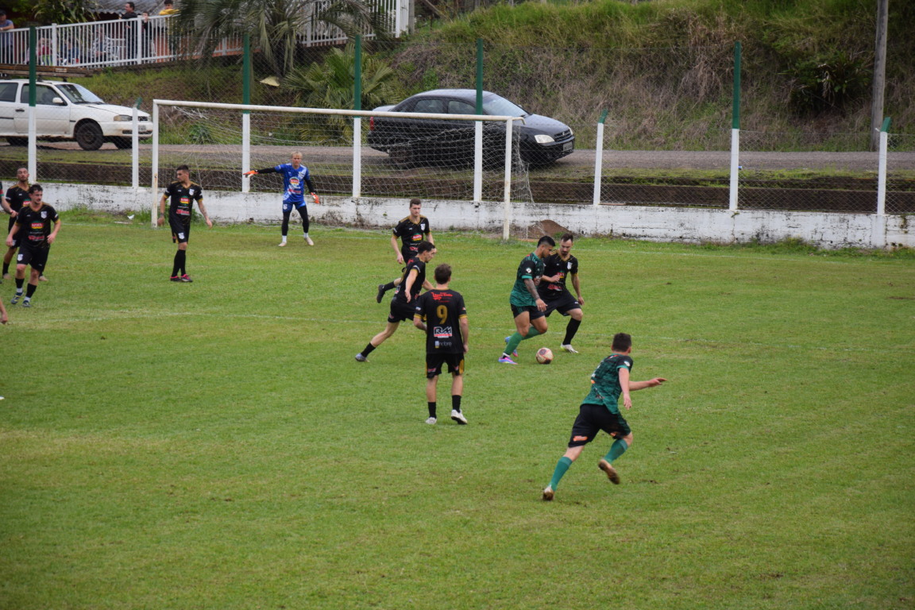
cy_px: 305
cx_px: 458
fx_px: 4003
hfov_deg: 13.0
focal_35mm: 158
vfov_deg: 8.7
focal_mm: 105
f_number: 5.6
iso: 400
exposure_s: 1/320
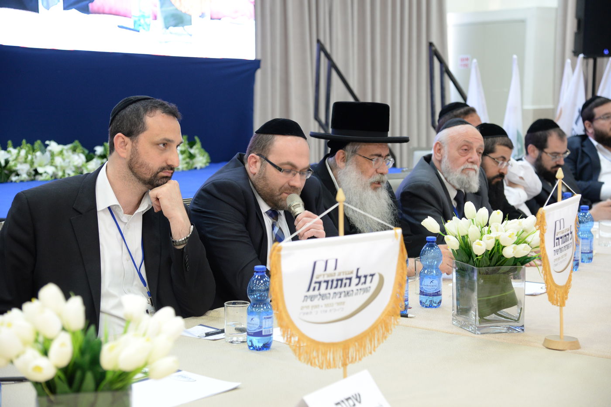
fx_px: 1103
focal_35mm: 65
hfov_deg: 31.0
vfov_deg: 20.9
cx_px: 306
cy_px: 204
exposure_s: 1/50
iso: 1600
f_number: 4.5
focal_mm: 65
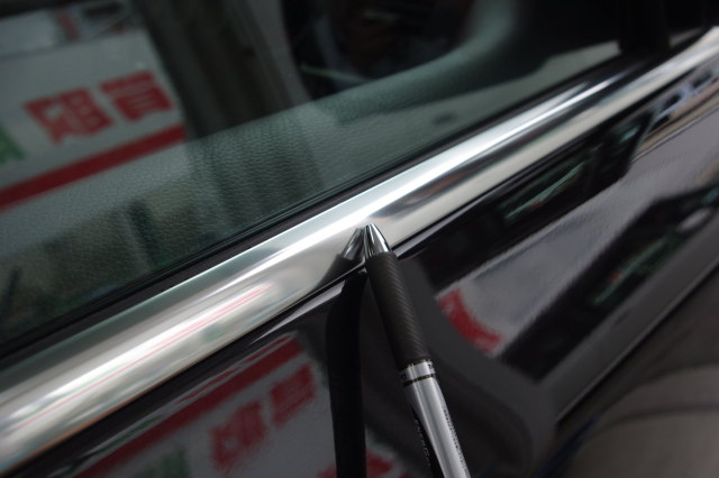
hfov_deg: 53.2
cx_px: 360
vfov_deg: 36.8
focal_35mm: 36
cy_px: 239
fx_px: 719
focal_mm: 24
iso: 100
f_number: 5.6
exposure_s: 1/40
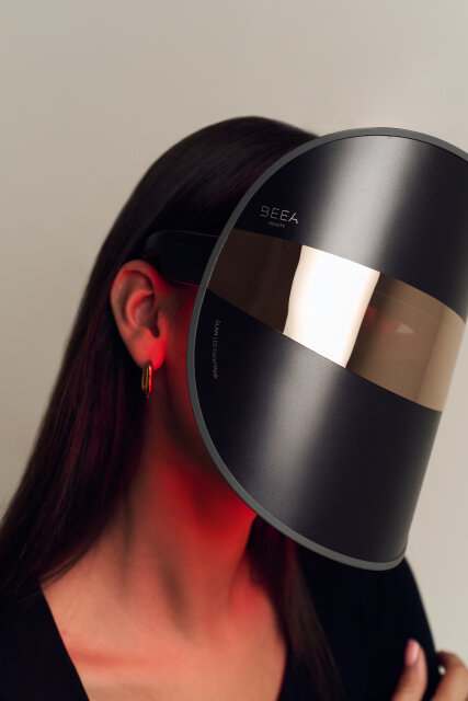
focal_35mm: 50
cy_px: 350
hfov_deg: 27.0
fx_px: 974
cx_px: 234
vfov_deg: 39.6
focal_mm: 50
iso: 200
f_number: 5
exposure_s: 1/200
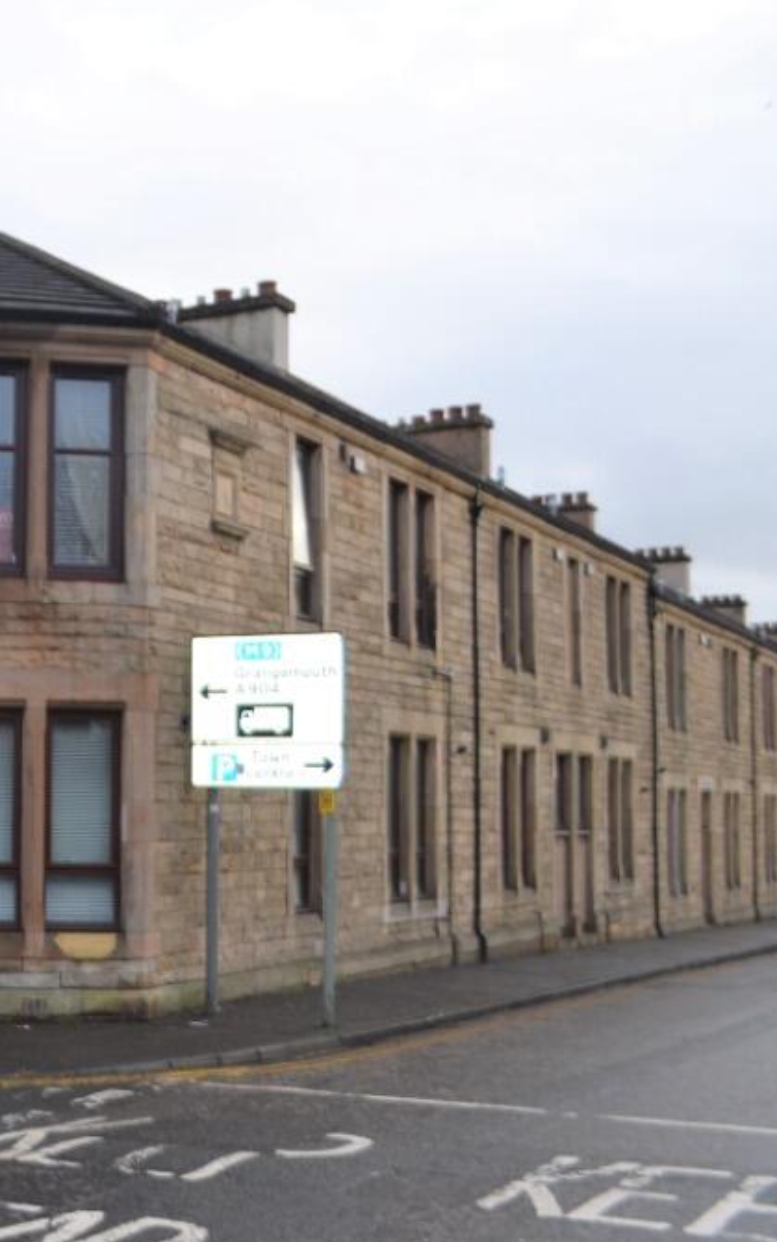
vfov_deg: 47.2
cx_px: -30
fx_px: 1422
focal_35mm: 42
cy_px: 622
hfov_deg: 28.4
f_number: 4
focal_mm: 18
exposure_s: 1/200
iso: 100
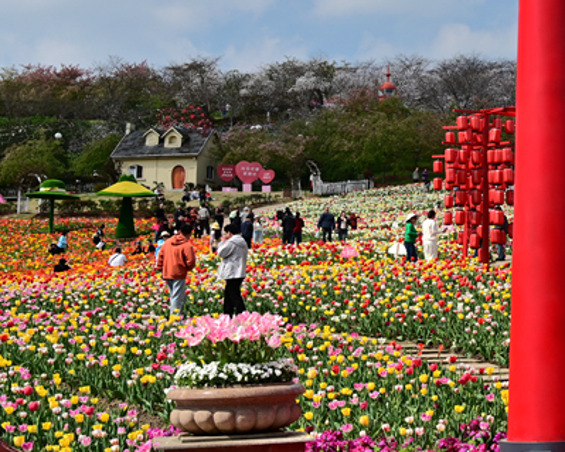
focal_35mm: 80
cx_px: 801
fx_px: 1344
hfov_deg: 20.8
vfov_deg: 19.0
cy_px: 133
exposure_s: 1/200
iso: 100
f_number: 8
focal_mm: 28.5
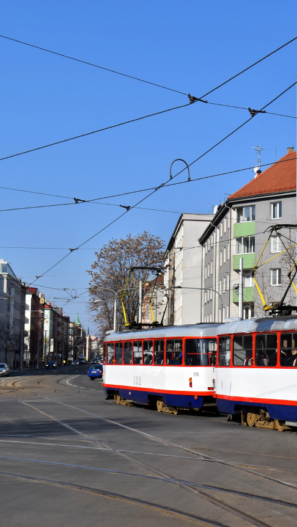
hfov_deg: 16.4
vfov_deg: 29.7
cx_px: 337
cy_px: 263
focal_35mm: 71
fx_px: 993
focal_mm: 30
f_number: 11
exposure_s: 1/500
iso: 200
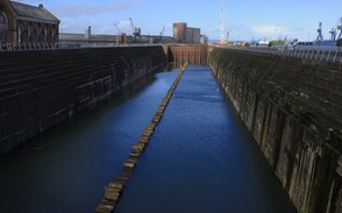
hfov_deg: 54.4
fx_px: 326
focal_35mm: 35
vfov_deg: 35.7
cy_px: 66
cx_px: 119
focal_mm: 24
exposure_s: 1/160
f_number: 14
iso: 400
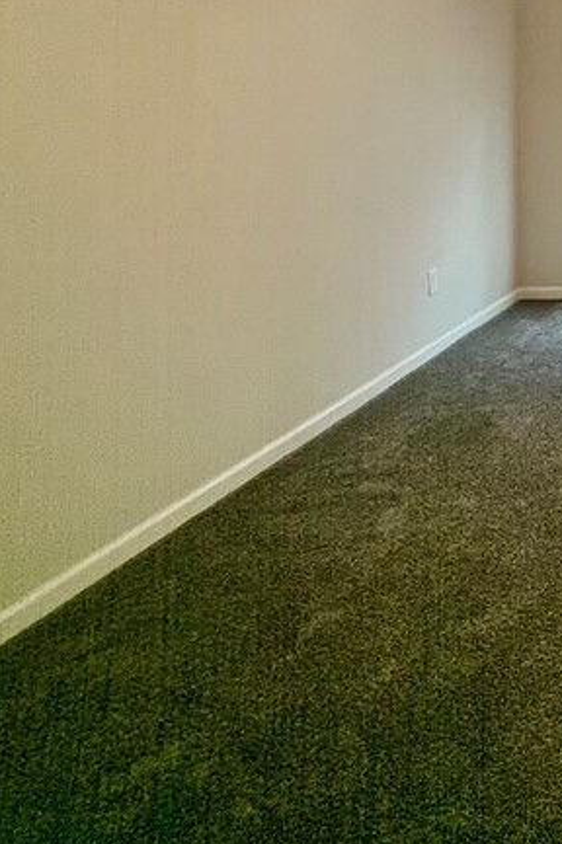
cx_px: 839
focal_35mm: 32
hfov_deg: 27.9
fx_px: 750
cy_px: 103
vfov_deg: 52.5
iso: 160
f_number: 1.8
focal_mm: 1.57
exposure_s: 1/60
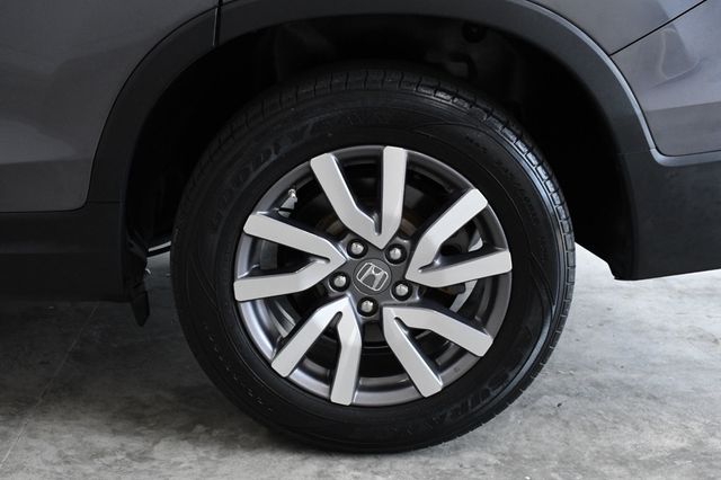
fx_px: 1141
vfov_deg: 23.8
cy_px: 240
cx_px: 360
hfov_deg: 35.1
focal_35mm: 57
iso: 2500
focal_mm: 38
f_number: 10
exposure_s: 1/400
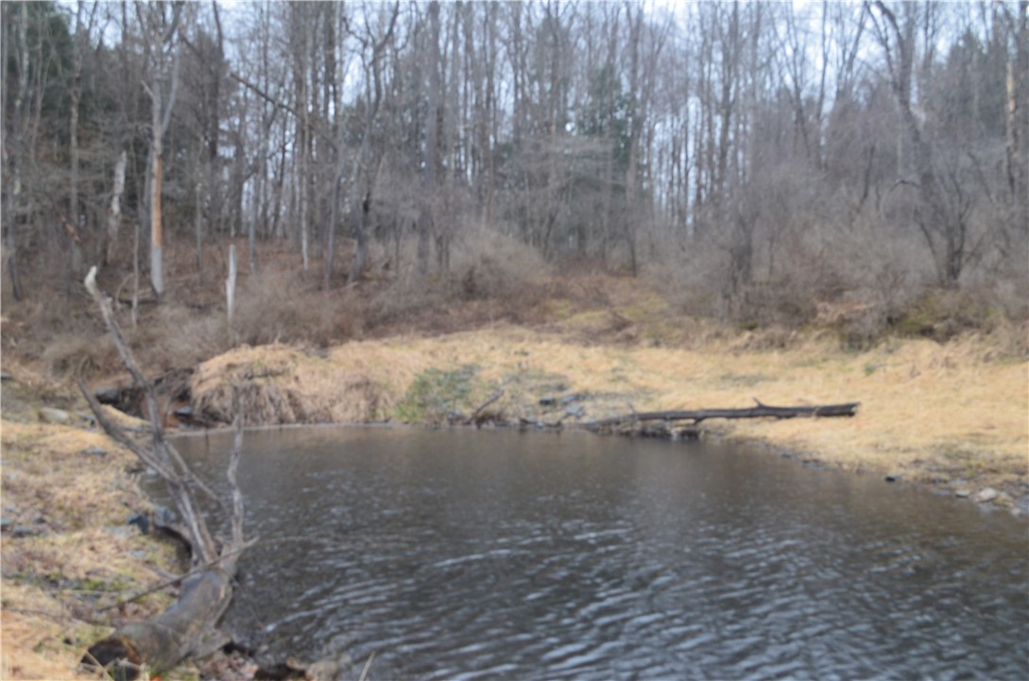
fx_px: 1112
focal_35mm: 39
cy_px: 340
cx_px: 514
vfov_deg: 34.1
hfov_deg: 49.6
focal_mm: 26
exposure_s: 1/60
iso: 640
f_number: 8
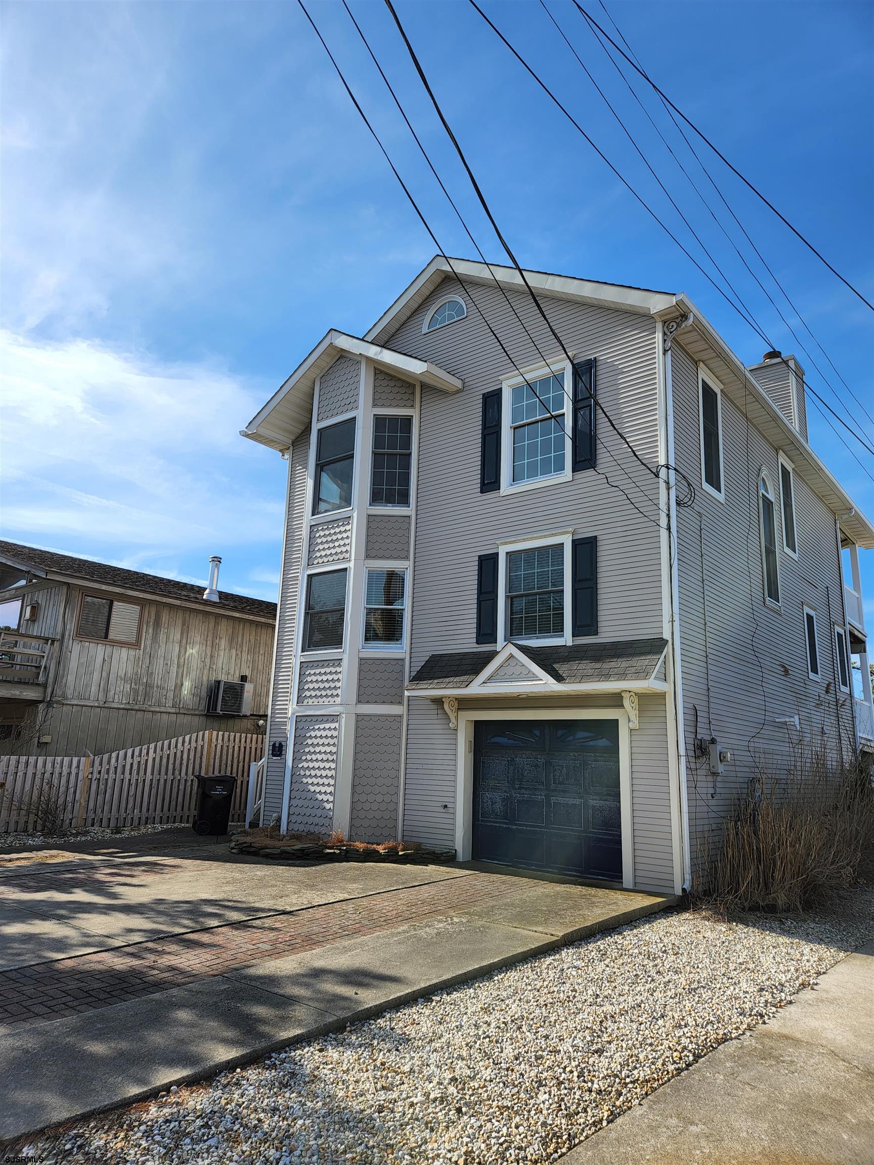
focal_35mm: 23
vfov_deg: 73.9
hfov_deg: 58.9
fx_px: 774
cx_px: 437
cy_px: 582
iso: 20
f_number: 1.8
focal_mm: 5.4
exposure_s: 1/1325
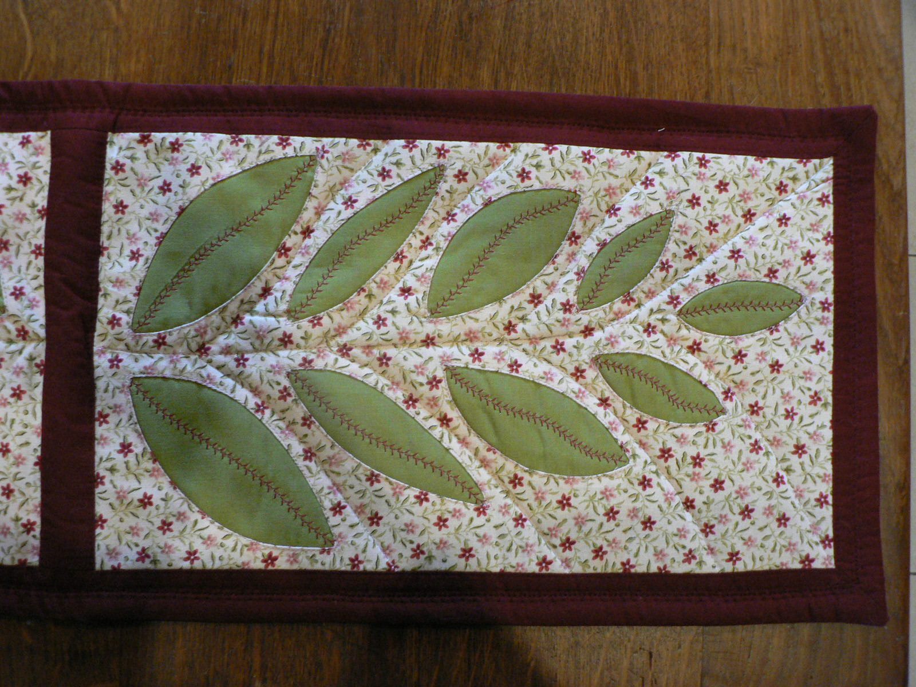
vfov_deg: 39.7
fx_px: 953
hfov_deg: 51.4
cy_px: 344
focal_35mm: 36
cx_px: 458
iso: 200
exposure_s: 1/13
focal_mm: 6
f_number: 2.8
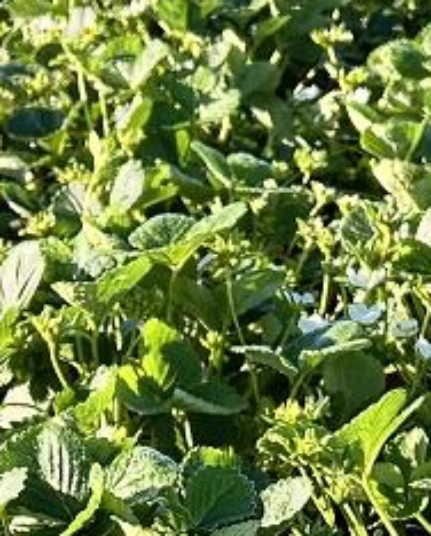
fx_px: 2083
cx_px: 252
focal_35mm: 131
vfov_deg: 14.0
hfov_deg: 11.8
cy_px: 717
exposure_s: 1/666
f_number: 1.5
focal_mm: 5.7
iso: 50
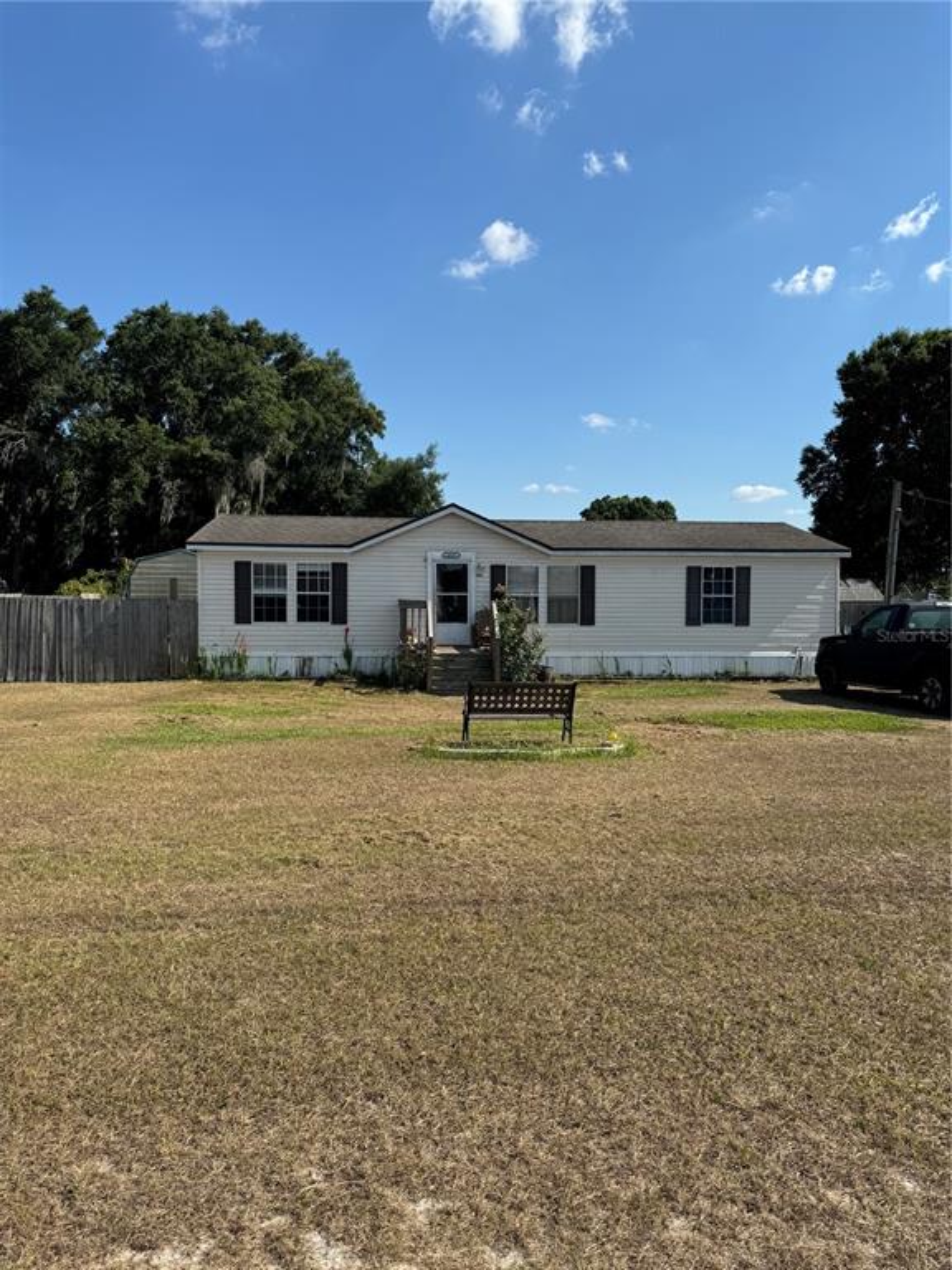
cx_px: 476
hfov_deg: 56.8
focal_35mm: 24
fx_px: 880
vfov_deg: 71.6
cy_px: 635
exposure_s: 1/4310
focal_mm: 6.76
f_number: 1.78
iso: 80
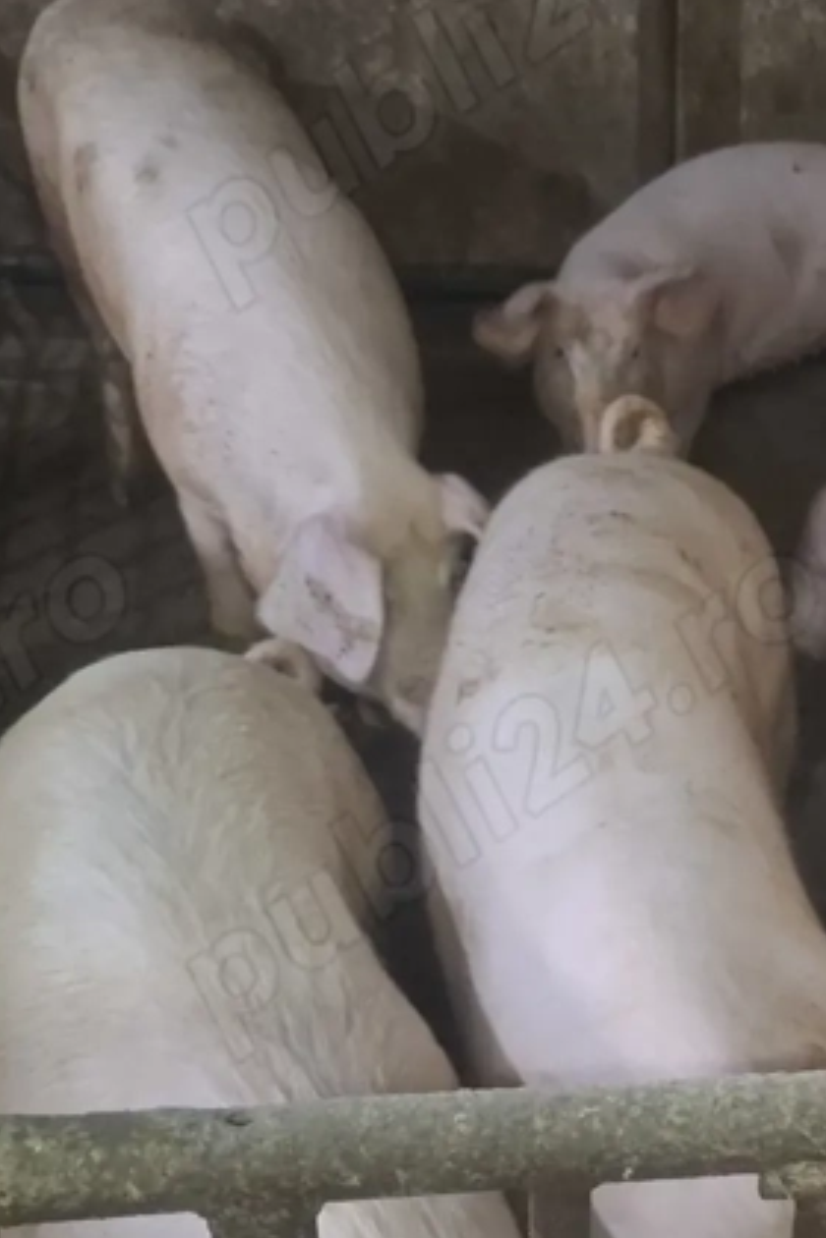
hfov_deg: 22.8
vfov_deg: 34.7
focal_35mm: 57
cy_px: 840
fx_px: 1962
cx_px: 844
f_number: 1.8
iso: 800
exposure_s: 1/25
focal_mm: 5.54
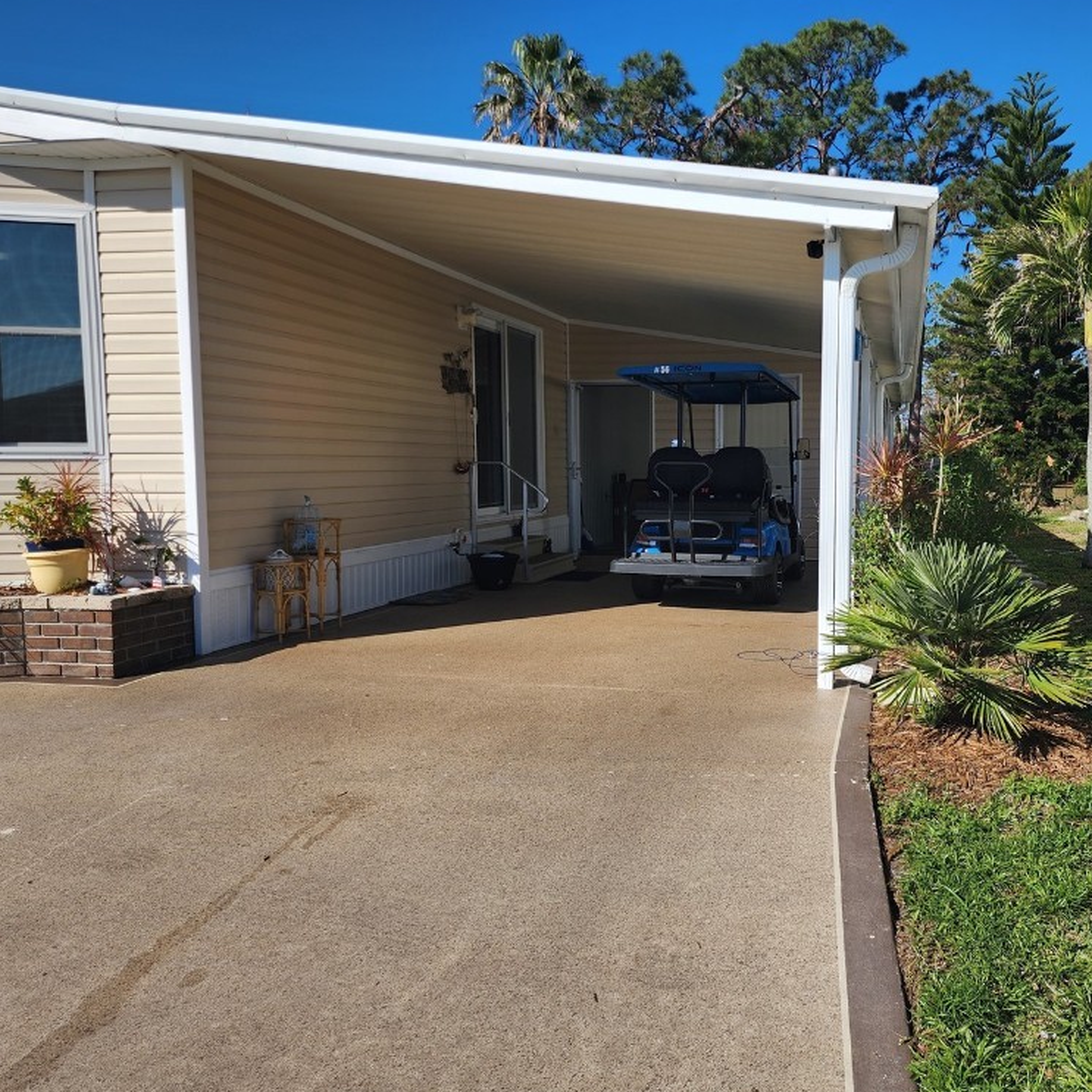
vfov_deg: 57.3
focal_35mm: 28
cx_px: 680
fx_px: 999
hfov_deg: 56.6
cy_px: 542
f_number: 1.8
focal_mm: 6.4
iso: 12
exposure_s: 1/1276
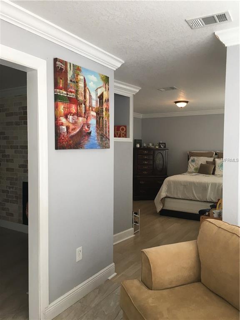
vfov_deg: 61.7
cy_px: 160
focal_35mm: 29
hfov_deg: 48.2
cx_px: 120
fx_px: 268
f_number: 2.2
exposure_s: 1/30
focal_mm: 4.15
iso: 25
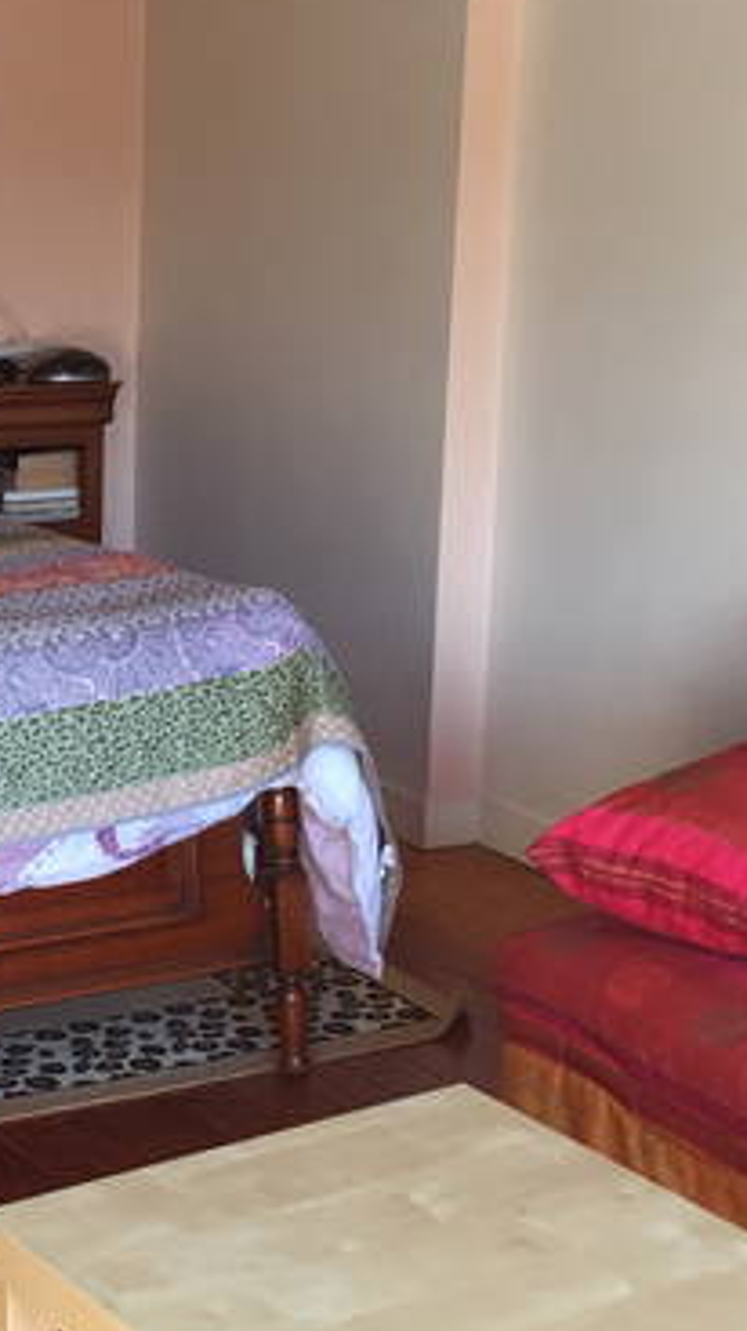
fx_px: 2398
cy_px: 700
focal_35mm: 68
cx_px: 102
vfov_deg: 31.0
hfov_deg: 17.5
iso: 32
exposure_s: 1/17
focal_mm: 4.15
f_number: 2.2
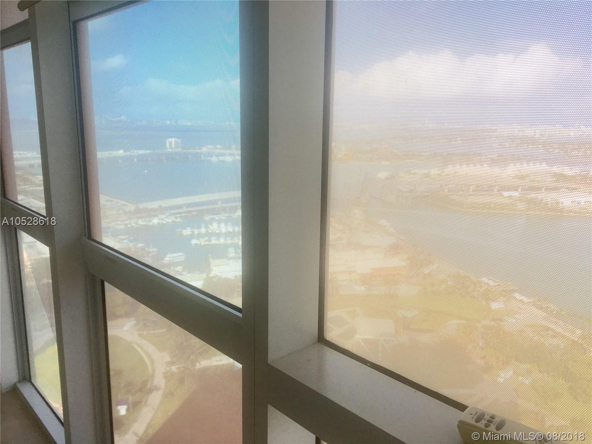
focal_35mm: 29
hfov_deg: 61.7
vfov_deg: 48.2
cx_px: 296
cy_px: 222
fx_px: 496
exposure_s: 1/211
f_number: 2.2
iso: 25
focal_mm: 4.15
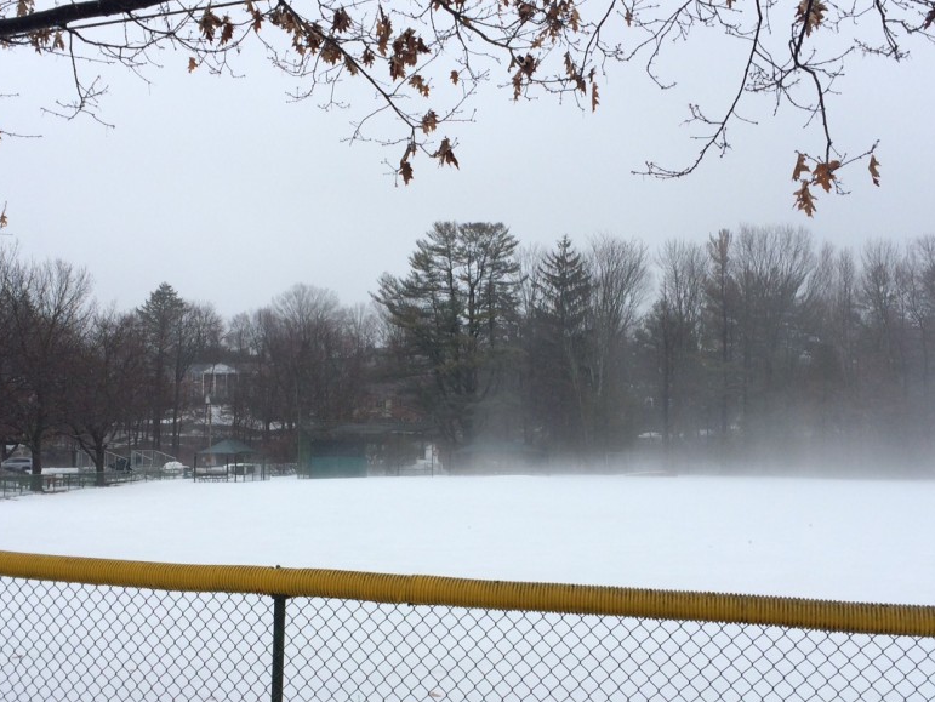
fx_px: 1189
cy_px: 395
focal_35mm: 44
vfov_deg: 32.9
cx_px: 446
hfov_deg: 42.9
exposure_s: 1/1325
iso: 32
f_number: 2.2
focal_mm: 4.15
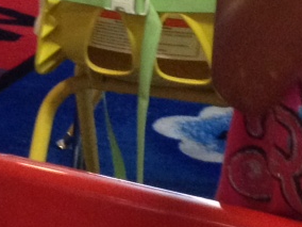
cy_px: 30
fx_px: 1754
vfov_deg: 7.4
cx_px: -9
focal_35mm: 201
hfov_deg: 9.8
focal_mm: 4.28
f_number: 2.4
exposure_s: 1/20
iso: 320
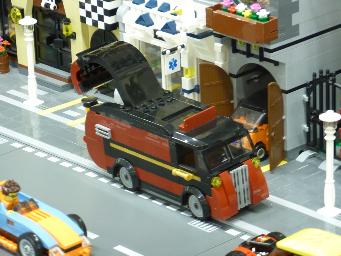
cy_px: 128
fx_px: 1734
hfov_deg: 11.2
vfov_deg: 8.4
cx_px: 170
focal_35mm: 176
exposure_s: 1/6
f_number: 5.4
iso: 800
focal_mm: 31.3
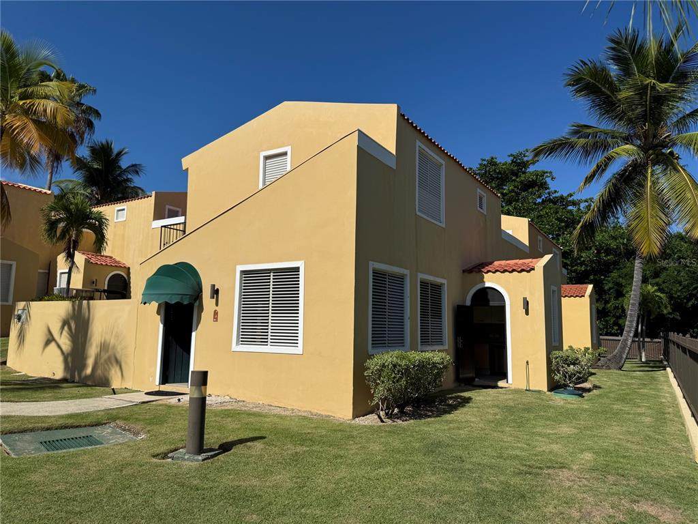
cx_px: 349
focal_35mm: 24
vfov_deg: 56.8
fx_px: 484
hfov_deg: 71.6
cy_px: 262
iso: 80
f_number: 1.78
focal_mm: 6.76
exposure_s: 1/9091
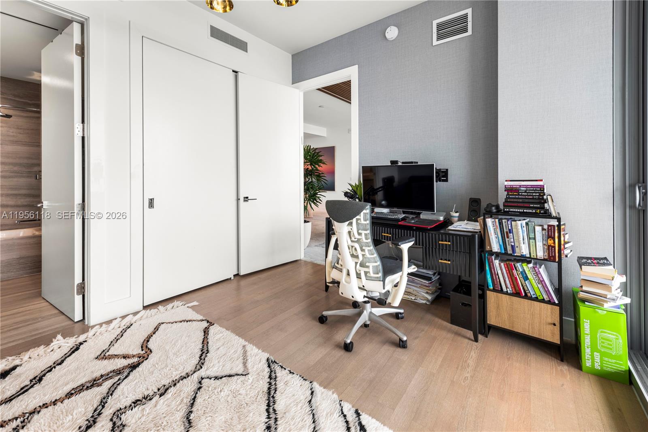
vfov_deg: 81.2
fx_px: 252
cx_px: 324
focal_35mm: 14
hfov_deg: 104.2
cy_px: 216
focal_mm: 14
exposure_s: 1/13
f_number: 8
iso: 100
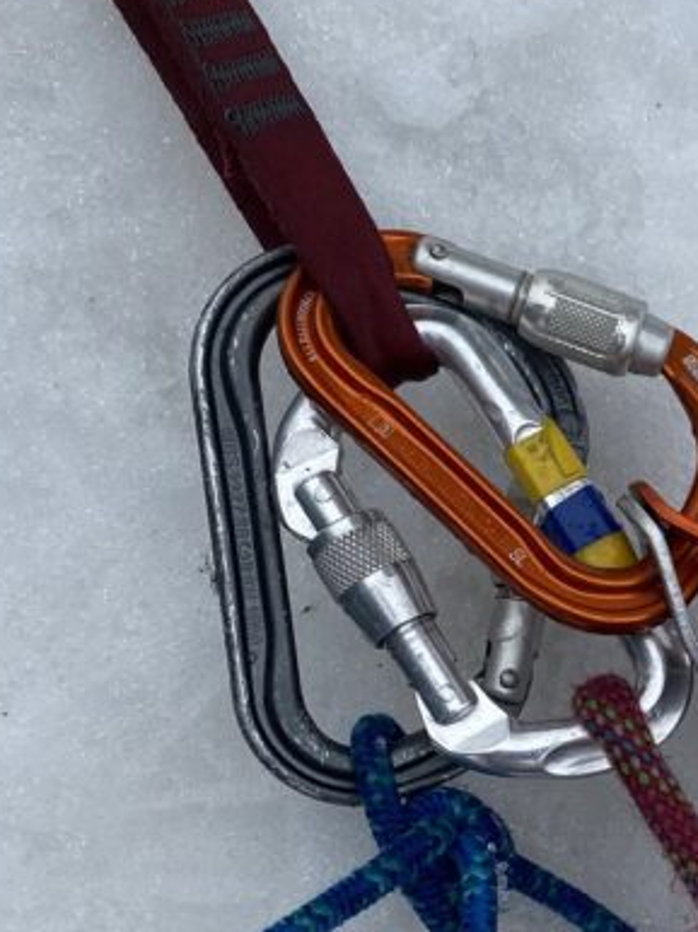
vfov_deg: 27.8
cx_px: 819
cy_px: 700
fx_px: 1857
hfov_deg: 20.1
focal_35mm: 69
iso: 32
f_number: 1.8
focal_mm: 4.25
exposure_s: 1/2410
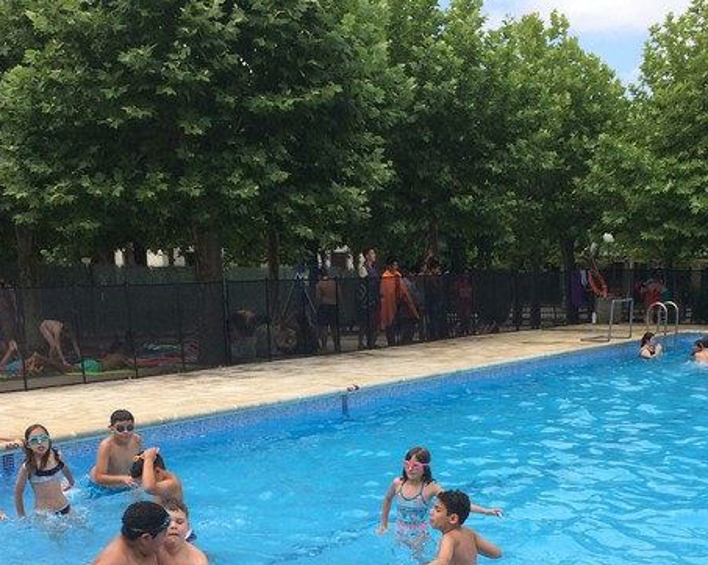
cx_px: 408
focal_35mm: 50
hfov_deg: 37.3
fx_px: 1047
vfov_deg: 29.5
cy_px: 459
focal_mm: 4.15
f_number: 2.2
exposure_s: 1/1368
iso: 32
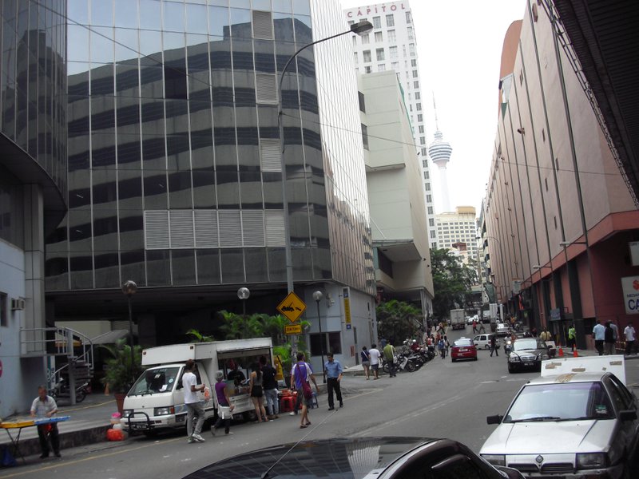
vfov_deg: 37.7
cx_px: 320
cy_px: 240
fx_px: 701
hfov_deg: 49.0
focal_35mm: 38
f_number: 2.8
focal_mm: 6.2
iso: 100
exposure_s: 1/500
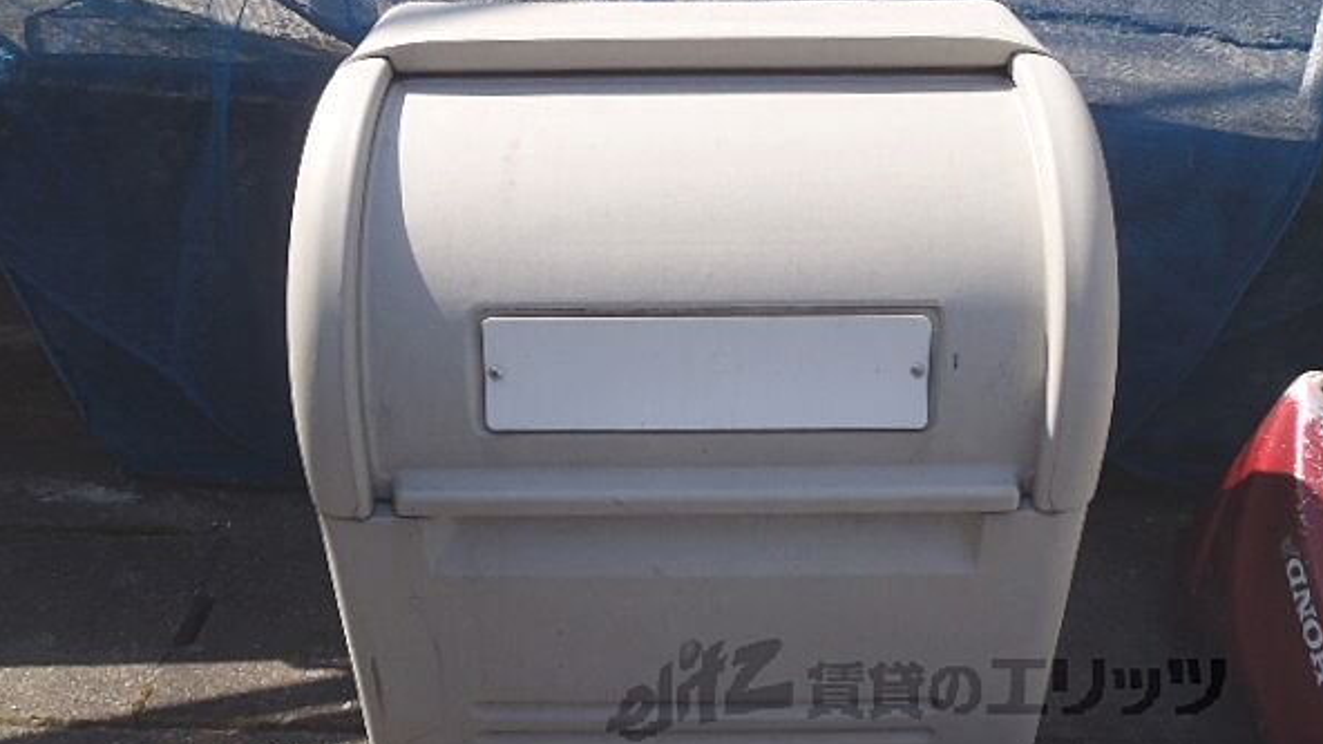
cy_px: 346
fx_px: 1158
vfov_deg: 35.6
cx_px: 677
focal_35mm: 33
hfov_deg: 59.5
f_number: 4.5
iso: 80
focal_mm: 5
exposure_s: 1/400
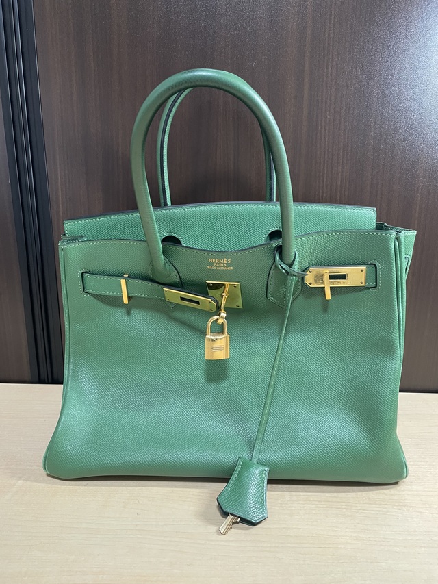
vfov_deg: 67.3
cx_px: 219
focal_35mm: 26
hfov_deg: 53.1
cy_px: 292
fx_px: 439
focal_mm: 4.2
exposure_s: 1/50
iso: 250
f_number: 1.6
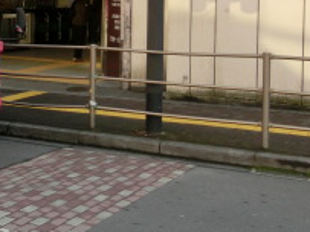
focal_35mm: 79
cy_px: 6
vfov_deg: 18.2
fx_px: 707
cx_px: -78
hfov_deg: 22.5
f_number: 3.5
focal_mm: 4.5
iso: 80
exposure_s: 1/250
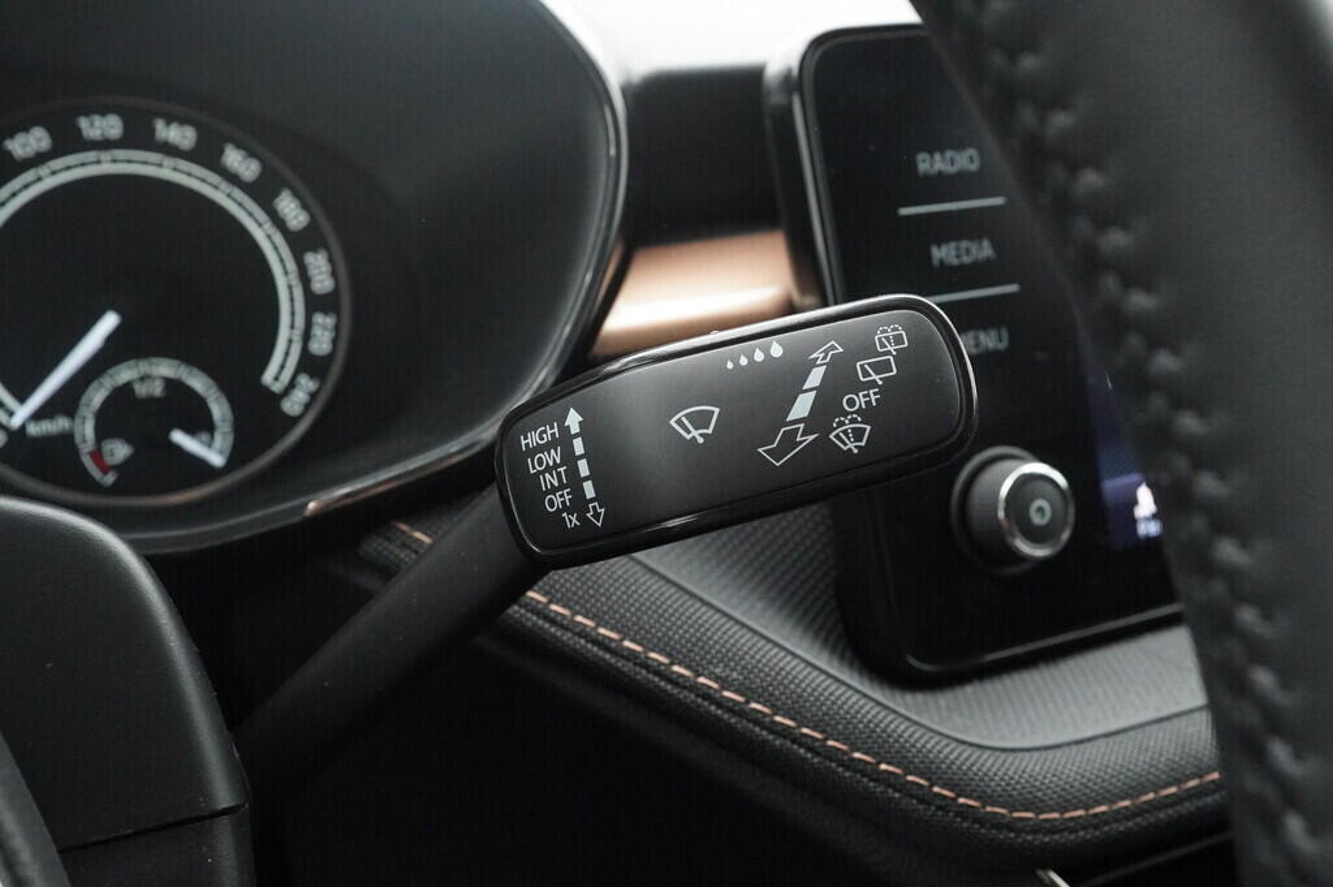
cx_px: 666
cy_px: 444
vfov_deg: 36.8
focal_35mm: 36
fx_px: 1332
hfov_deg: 53.2
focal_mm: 24
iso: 6400
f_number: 6.3
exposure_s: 1/200
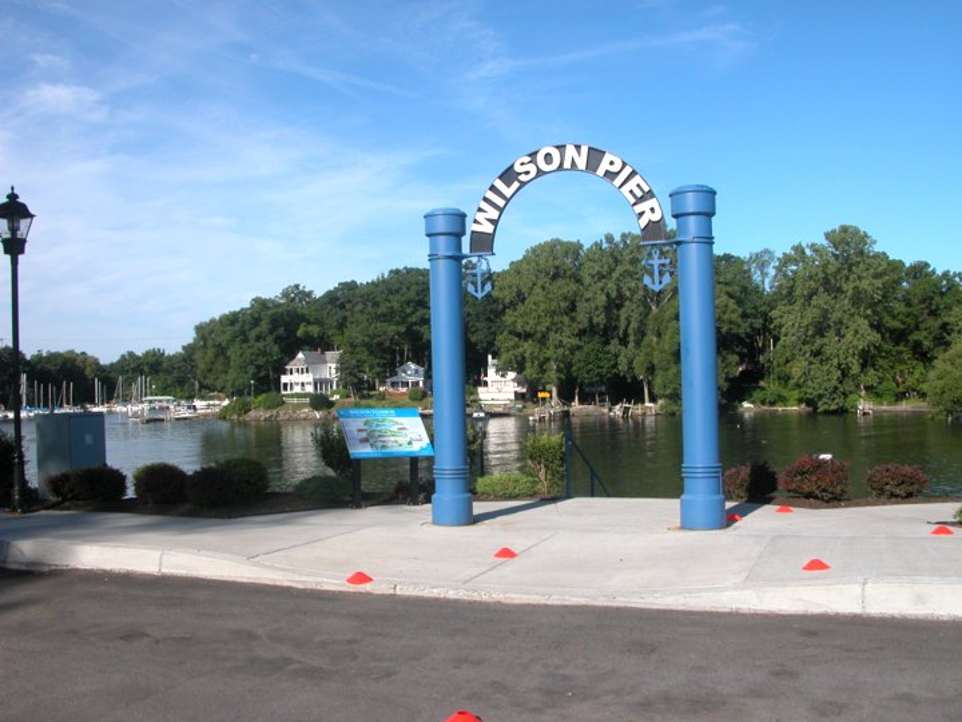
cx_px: 481
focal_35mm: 35
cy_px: 361
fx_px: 973
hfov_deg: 52.6
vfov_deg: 40.7
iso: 100
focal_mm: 8.9
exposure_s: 1/382
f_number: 6.3
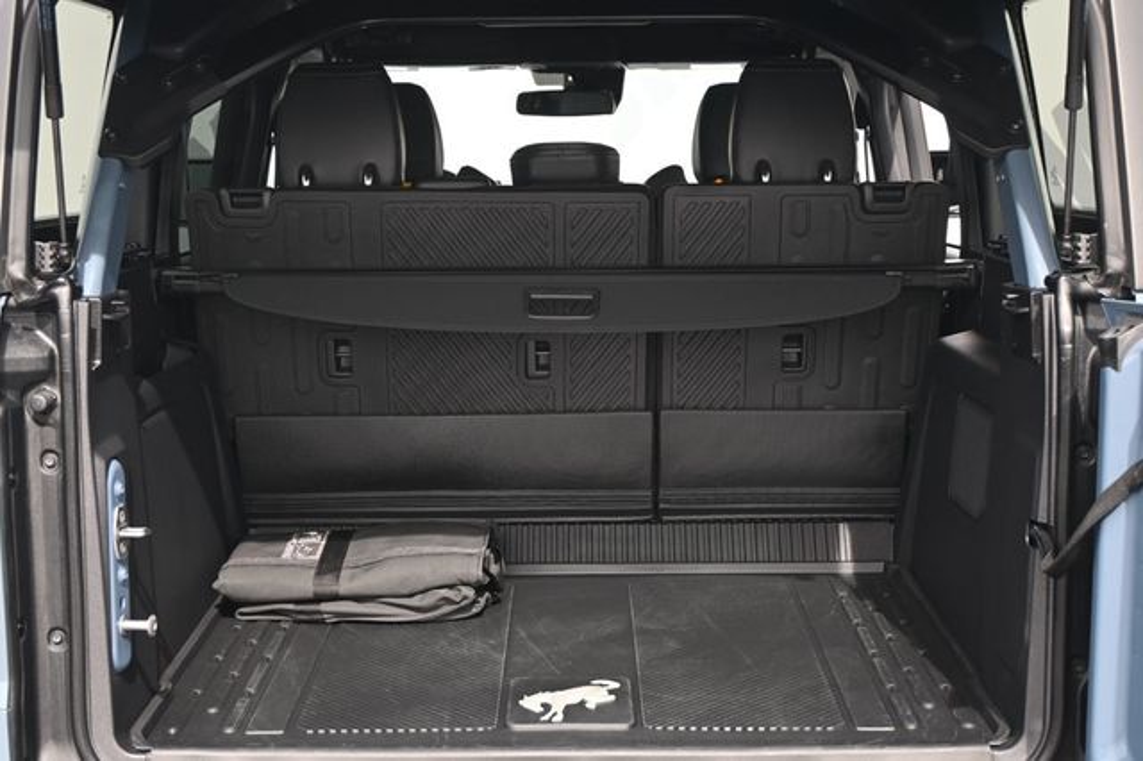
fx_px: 1666
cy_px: 380
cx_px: 572
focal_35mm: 52
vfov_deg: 25.7
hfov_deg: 37.9
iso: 400
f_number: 5.3
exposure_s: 1/160
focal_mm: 35
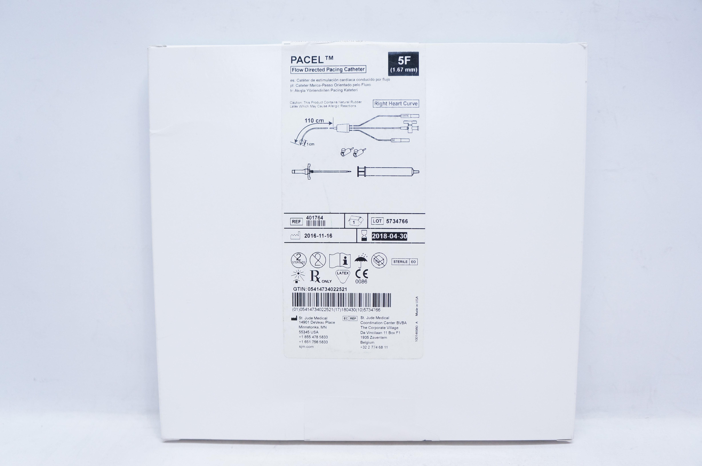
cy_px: 233
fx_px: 584
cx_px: 351
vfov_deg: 43.5
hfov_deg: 62.0
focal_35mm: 30
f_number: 4
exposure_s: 1/125
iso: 800
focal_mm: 20
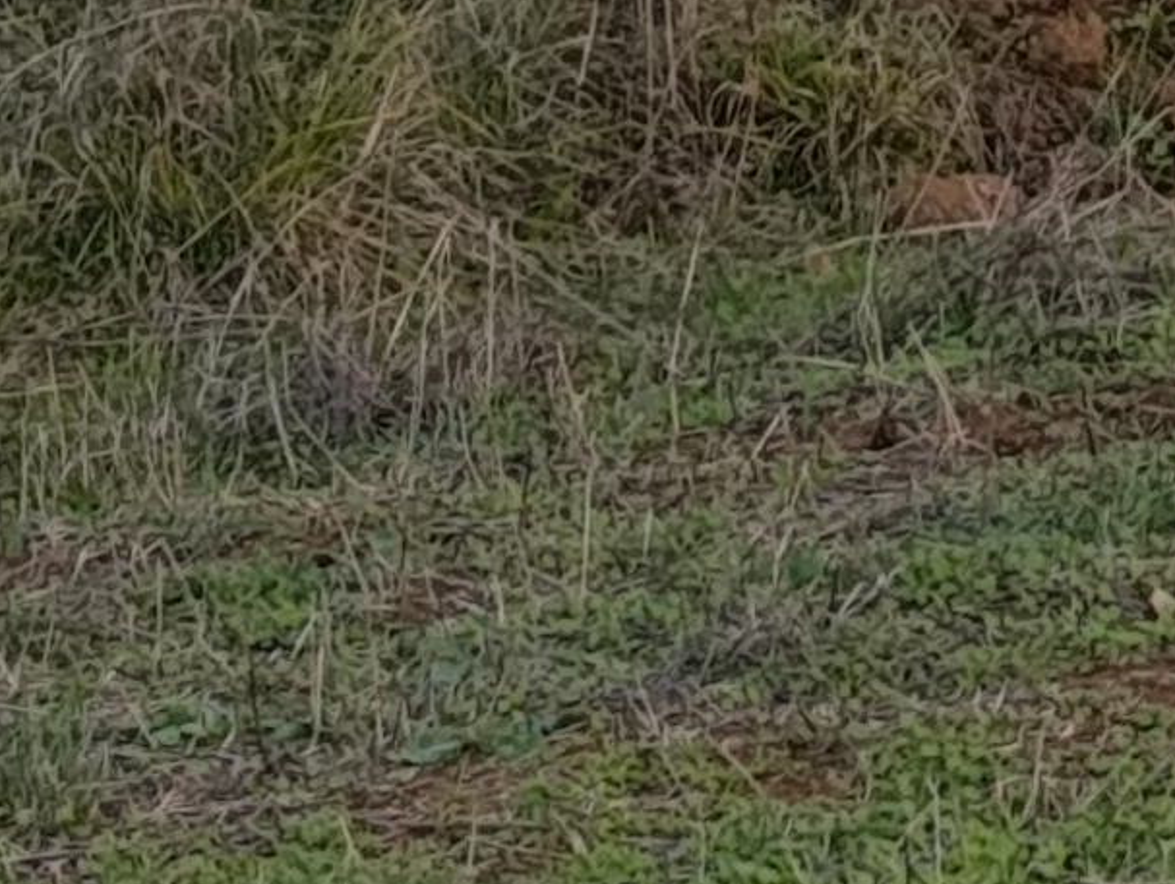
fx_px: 10503
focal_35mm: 309
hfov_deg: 6.4
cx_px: 132
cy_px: -1919
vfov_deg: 4.6
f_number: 1.6
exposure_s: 1/99.9
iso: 100
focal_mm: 6.14
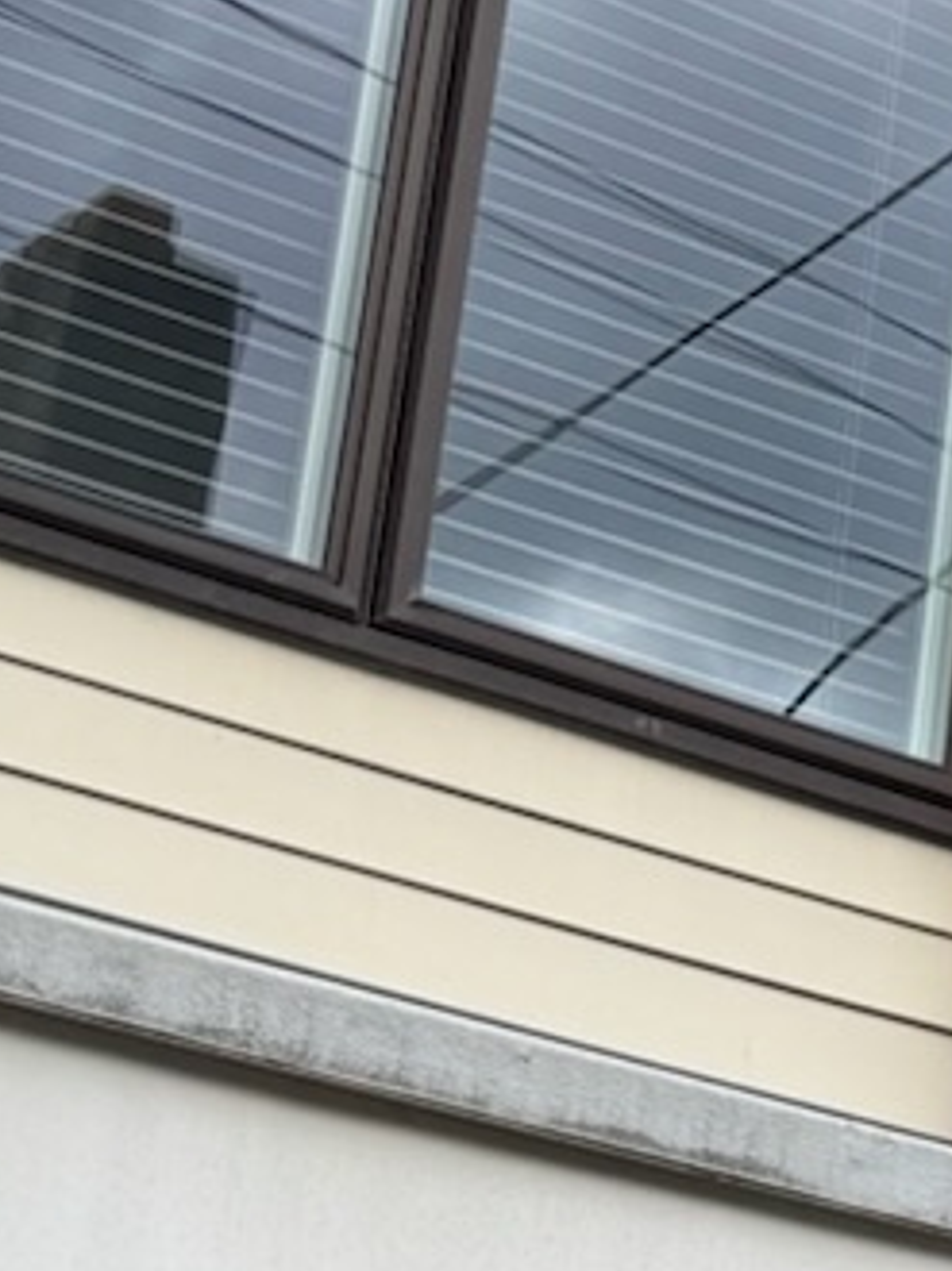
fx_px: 5471
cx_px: 2837
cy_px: 1159
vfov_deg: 13.1
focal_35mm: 149
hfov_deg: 8.4
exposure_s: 1/842
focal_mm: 6.76
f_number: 1.78
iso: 80
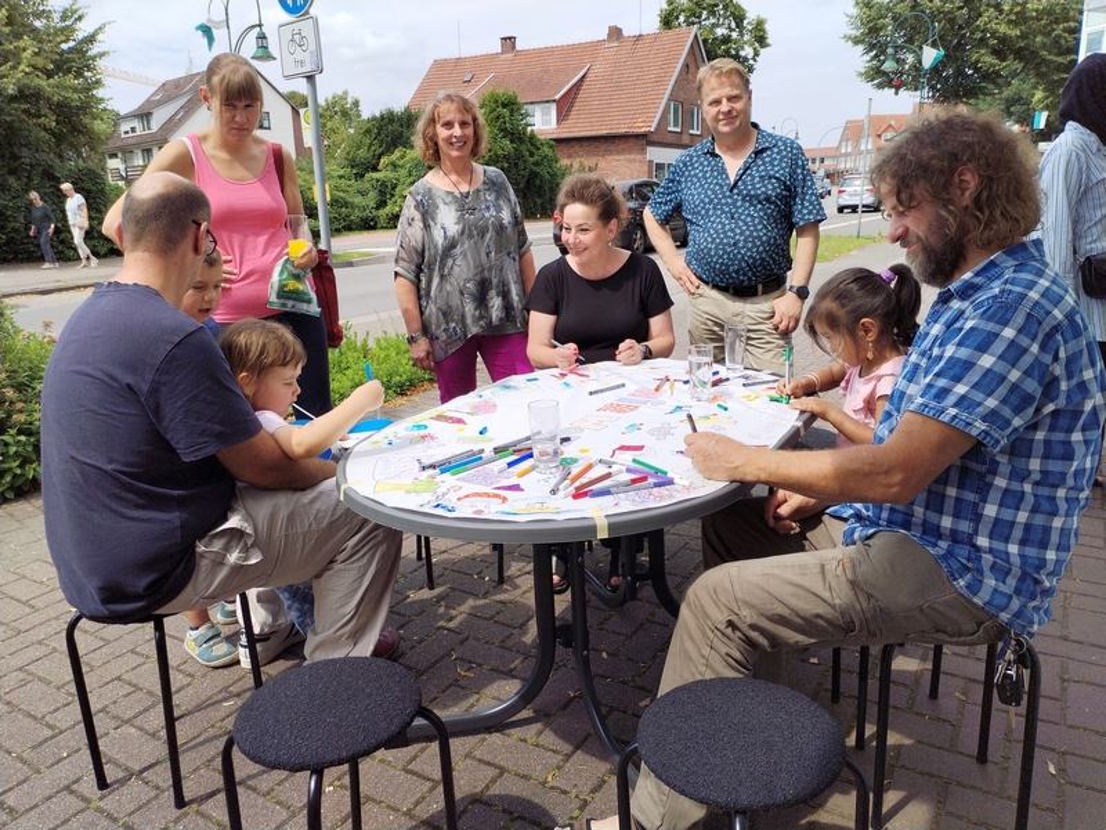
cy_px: 415
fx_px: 927
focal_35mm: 29
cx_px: 553
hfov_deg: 61.7
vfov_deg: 48.2
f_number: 1.8
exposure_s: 1/1380
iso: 100
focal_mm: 4.75
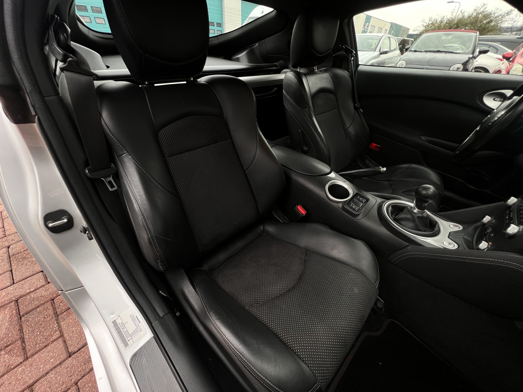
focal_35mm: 13
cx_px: 262
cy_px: 196
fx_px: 196
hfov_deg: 106.2
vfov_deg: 89.9
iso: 80
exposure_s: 1/99
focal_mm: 1.57
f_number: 1.8
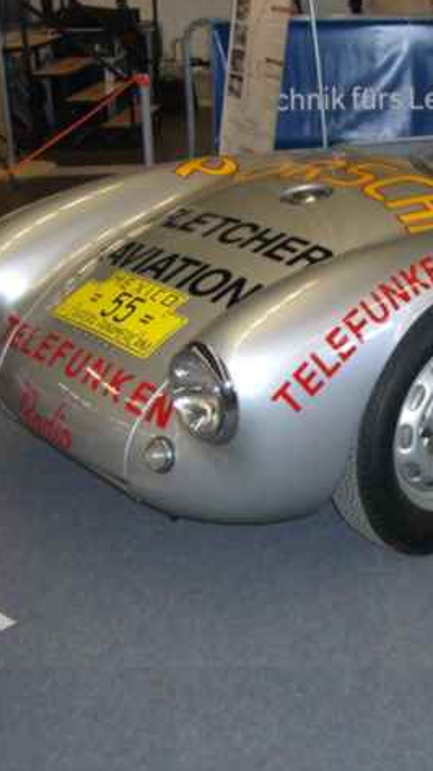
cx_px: 410
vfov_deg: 37.2
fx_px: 1143
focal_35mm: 56
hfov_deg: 20.9
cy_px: 383
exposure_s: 1/60
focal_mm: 6.2
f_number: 2.7
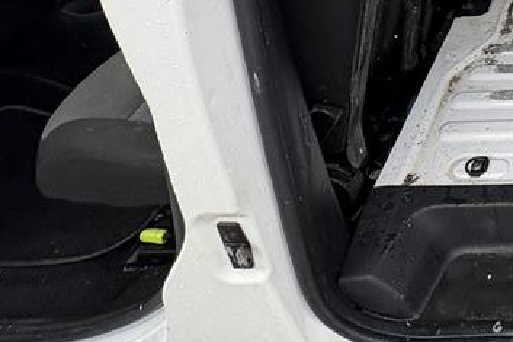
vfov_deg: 28.9
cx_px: 623
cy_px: -108
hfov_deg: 38.0
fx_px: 527
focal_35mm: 37
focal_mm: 2.22
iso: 80
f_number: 2.2
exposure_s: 1/136
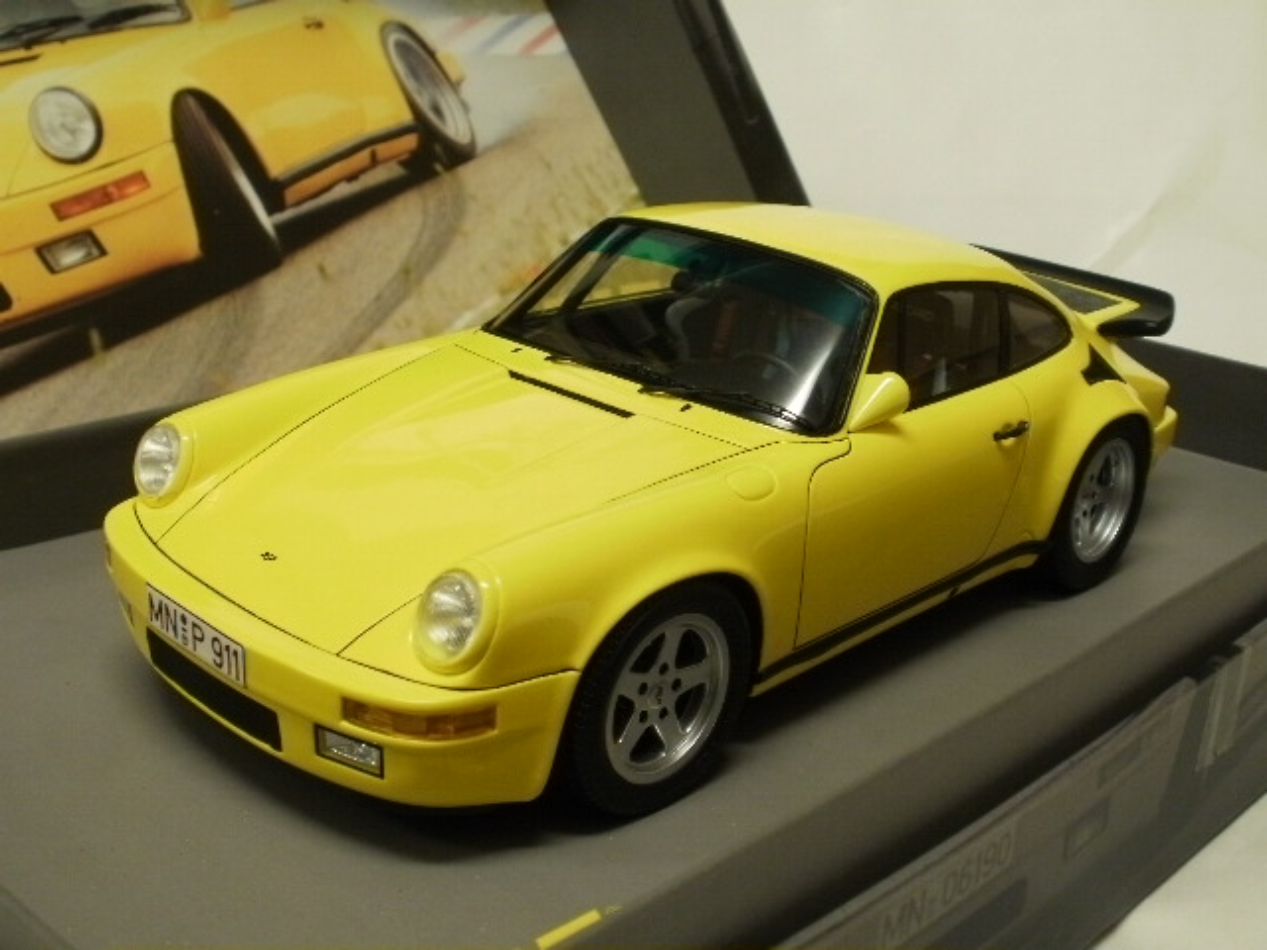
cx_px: 634
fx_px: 1610
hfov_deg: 42.9
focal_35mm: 44
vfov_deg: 32.9
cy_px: 475
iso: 125
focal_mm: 7.7
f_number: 4
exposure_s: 1/10
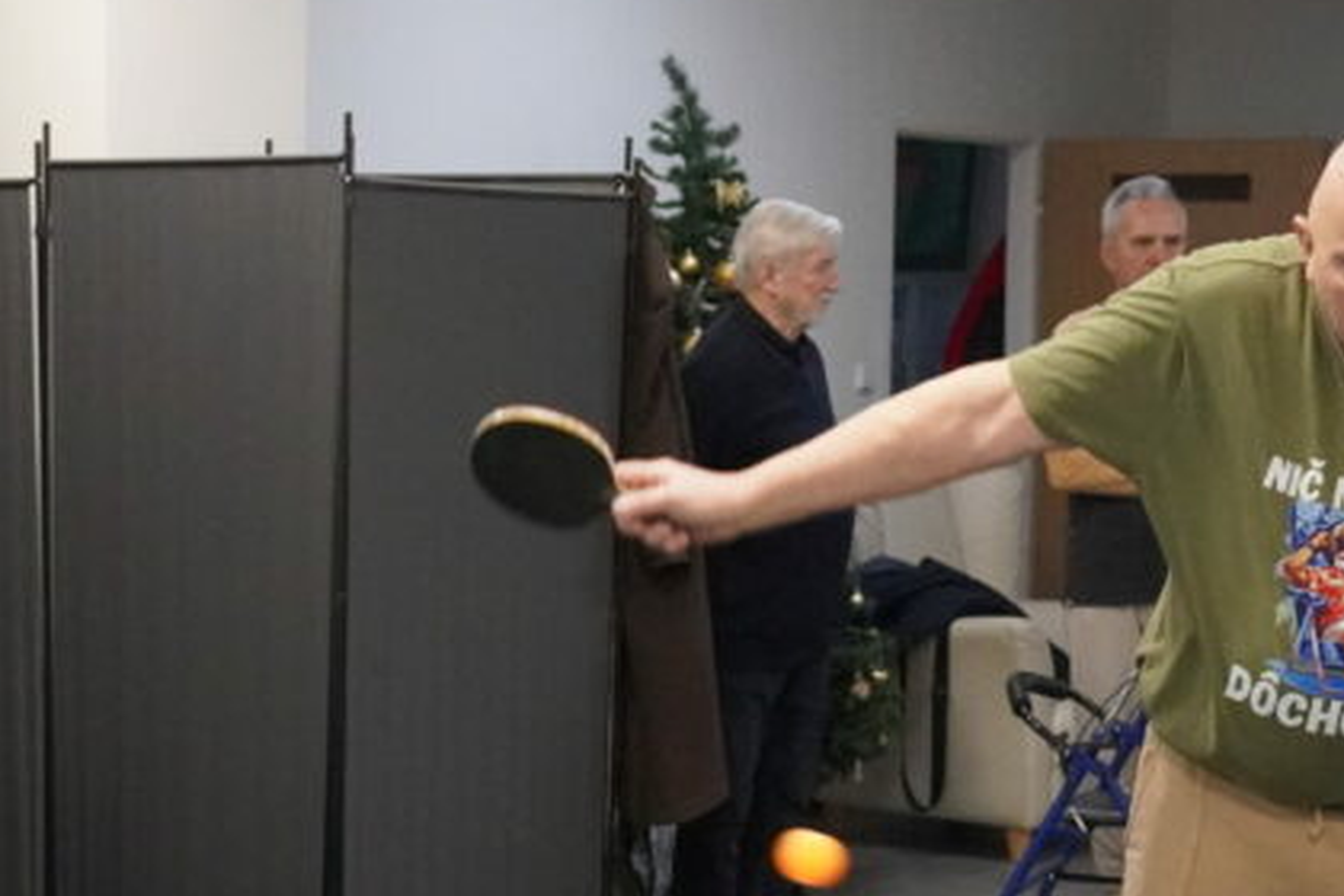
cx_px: 736
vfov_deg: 14.3
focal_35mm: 95
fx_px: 3546
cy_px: 661
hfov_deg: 21.5
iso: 6400
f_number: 4
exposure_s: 1/100
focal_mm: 26
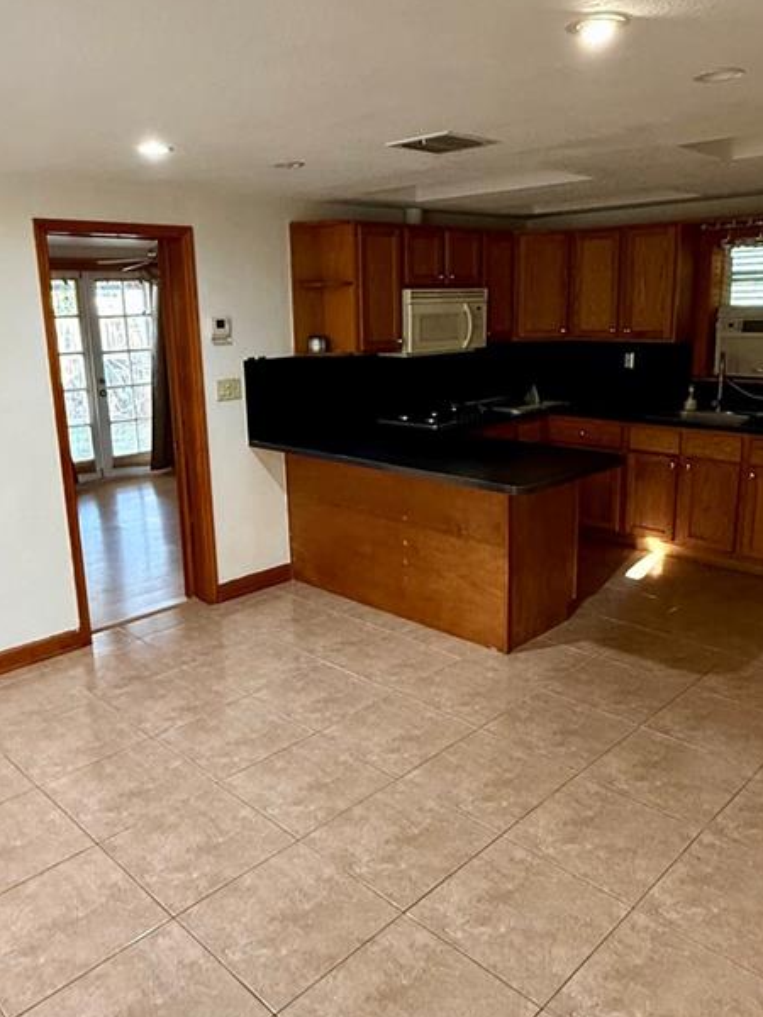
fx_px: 823
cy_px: 481
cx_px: 378
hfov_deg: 49.7
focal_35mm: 28
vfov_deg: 63.4
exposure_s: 1/60
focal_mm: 2.22
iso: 640
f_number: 2.2
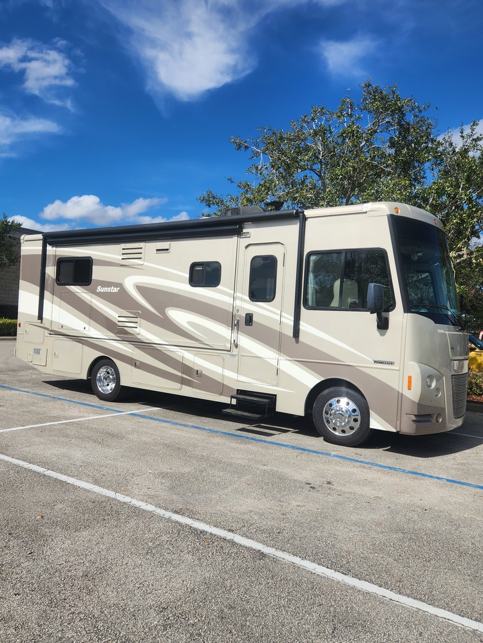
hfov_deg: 58.9
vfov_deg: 73.9
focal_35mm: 23
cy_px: 322
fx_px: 428
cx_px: 242
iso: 20
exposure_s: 1/3333
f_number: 1.8
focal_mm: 5.4
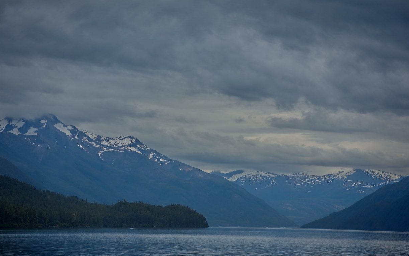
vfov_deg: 9.8
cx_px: 198
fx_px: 1494
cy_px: 140
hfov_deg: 15.6
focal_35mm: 134
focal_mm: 125
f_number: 10
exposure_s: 1/400
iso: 100
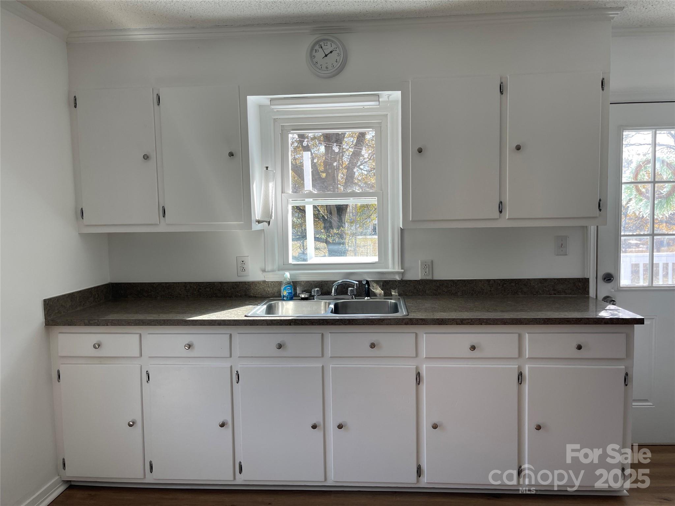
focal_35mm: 26
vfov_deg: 53.1
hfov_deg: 67.3
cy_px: 253
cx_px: 338
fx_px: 507
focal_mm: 5.1
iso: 32
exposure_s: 1/165
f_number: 1.6
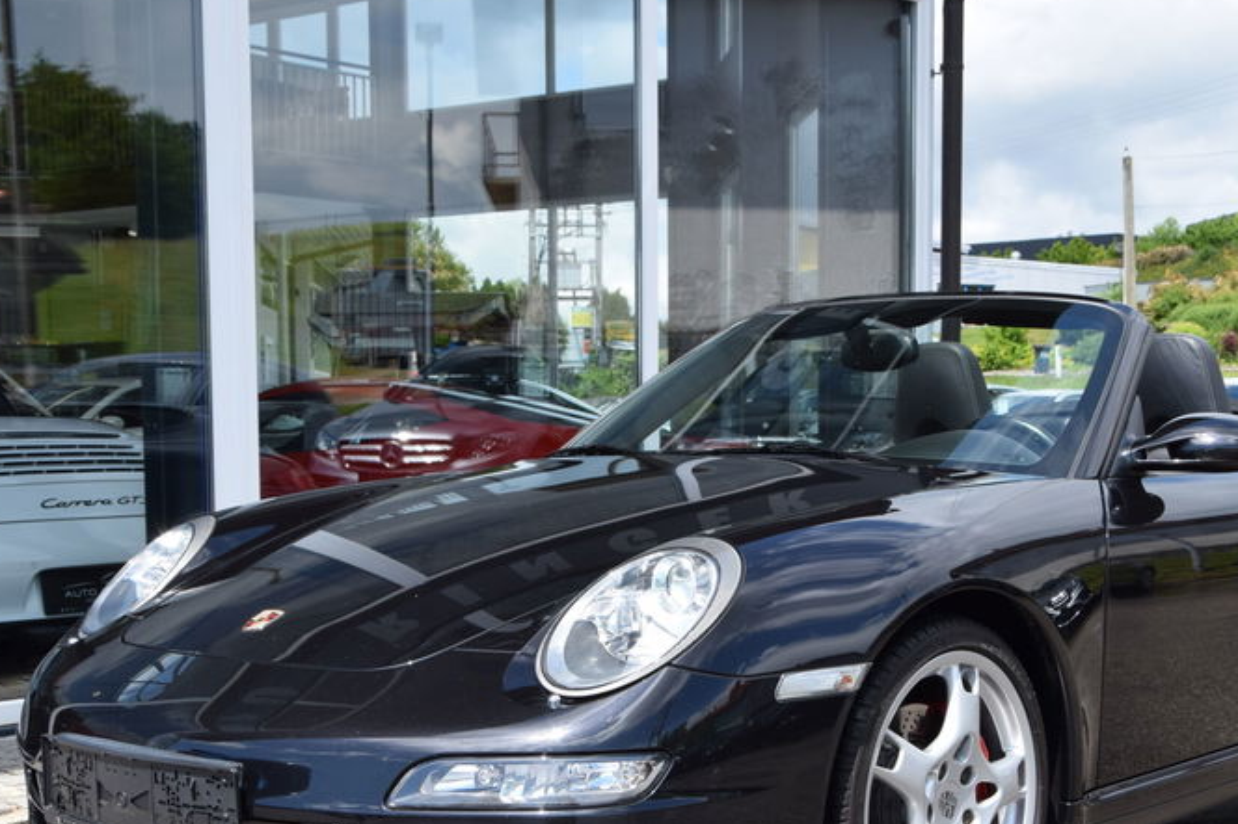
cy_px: 591
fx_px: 1986
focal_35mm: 58
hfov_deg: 34.4
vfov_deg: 23.3
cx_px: 776
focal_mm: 25
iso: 200
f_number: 9
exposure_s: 1/320
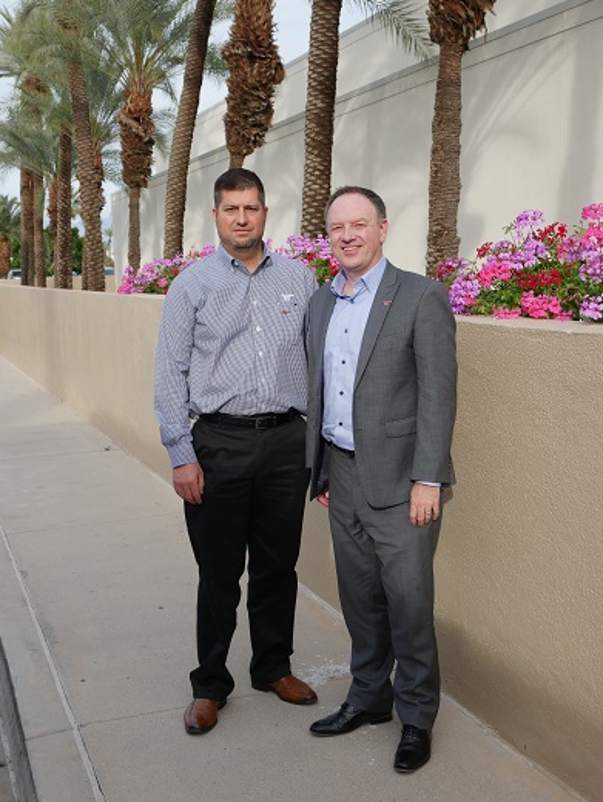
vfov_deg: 42.0
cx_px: 301
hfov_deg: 32.2
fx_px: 1043
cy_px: 395
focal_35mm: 45
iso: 200
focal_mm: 22
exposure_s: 1/500
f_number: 5.6
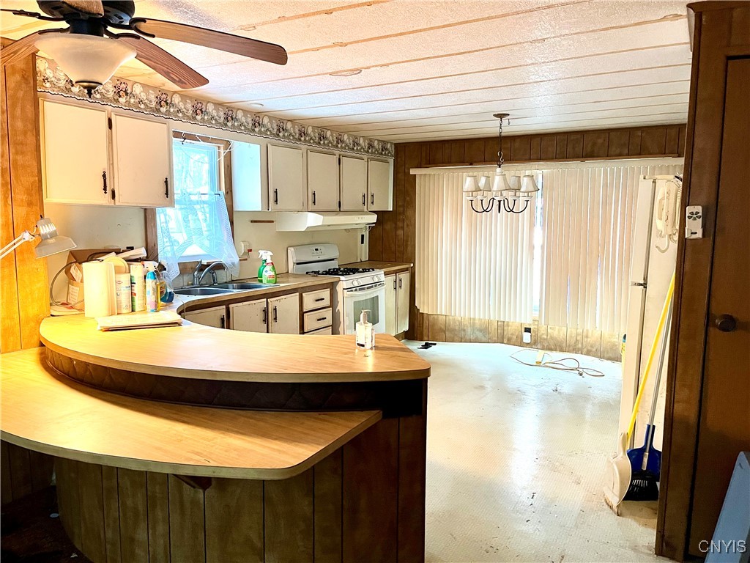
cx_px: 375
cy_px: 282
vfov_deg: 53.1
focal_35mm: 26
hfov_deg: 67.3
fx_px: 563
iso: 500
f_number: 1.6
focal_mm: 5.1
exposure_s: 1/60
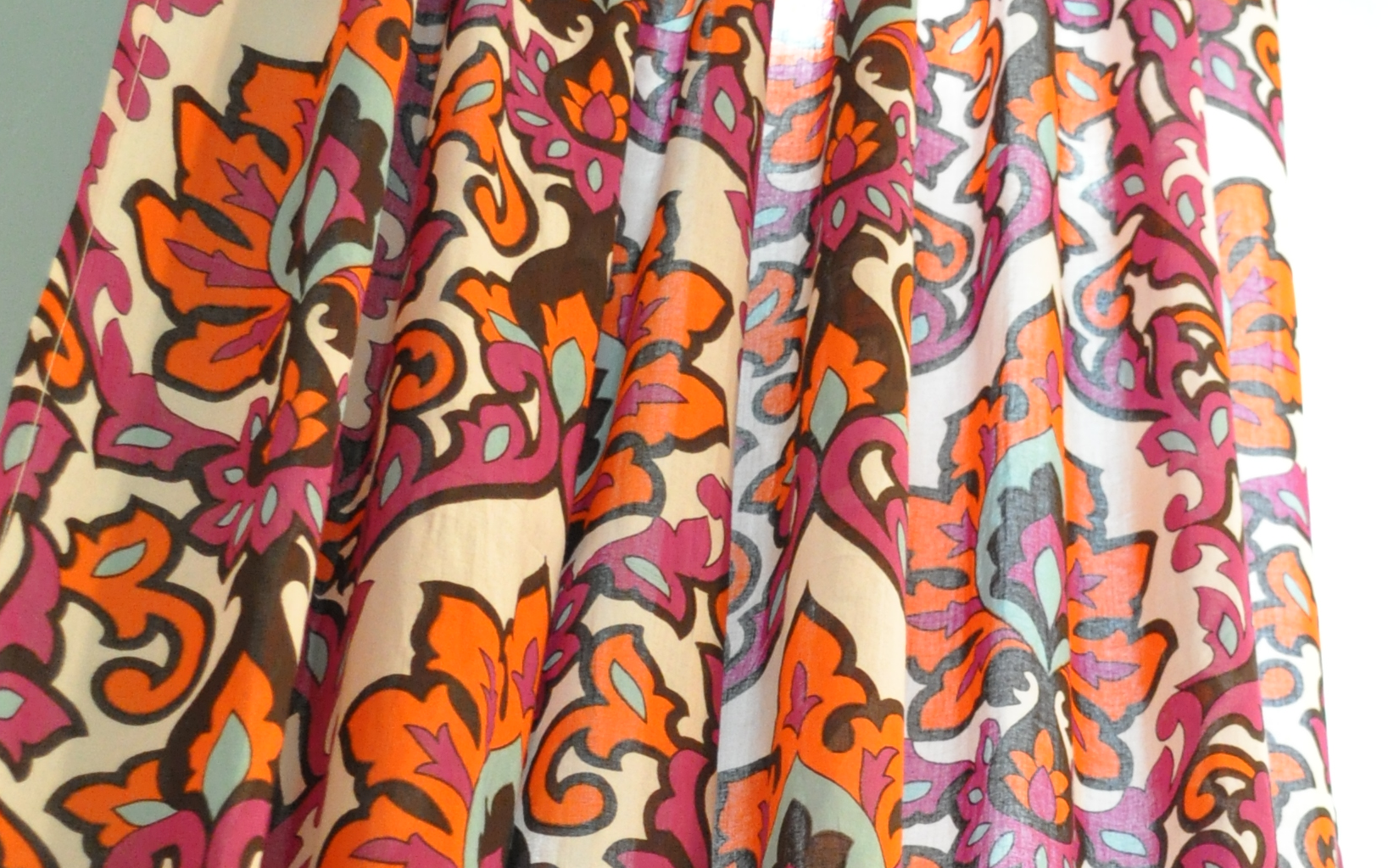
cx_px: 1200
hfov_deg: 23.1
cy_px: 971
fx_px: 3329
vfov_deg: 14.5
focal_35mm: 88
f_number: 4
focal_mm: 22
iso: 1600
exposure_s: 1/20
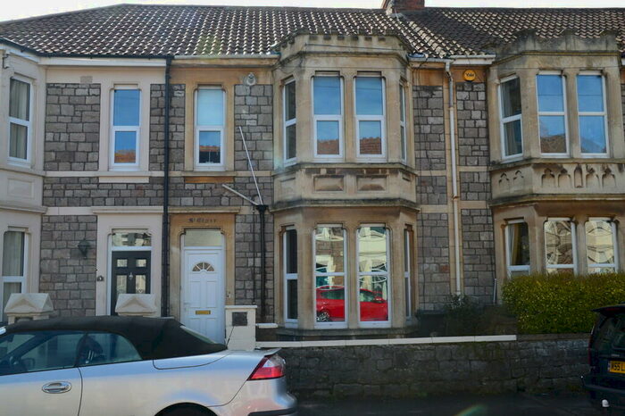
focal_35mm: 39
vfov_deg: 34.2
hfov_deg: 49.6
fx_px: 677
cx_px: 312
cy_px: 208
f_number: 10
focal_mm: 26
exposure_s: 1/250
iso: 400
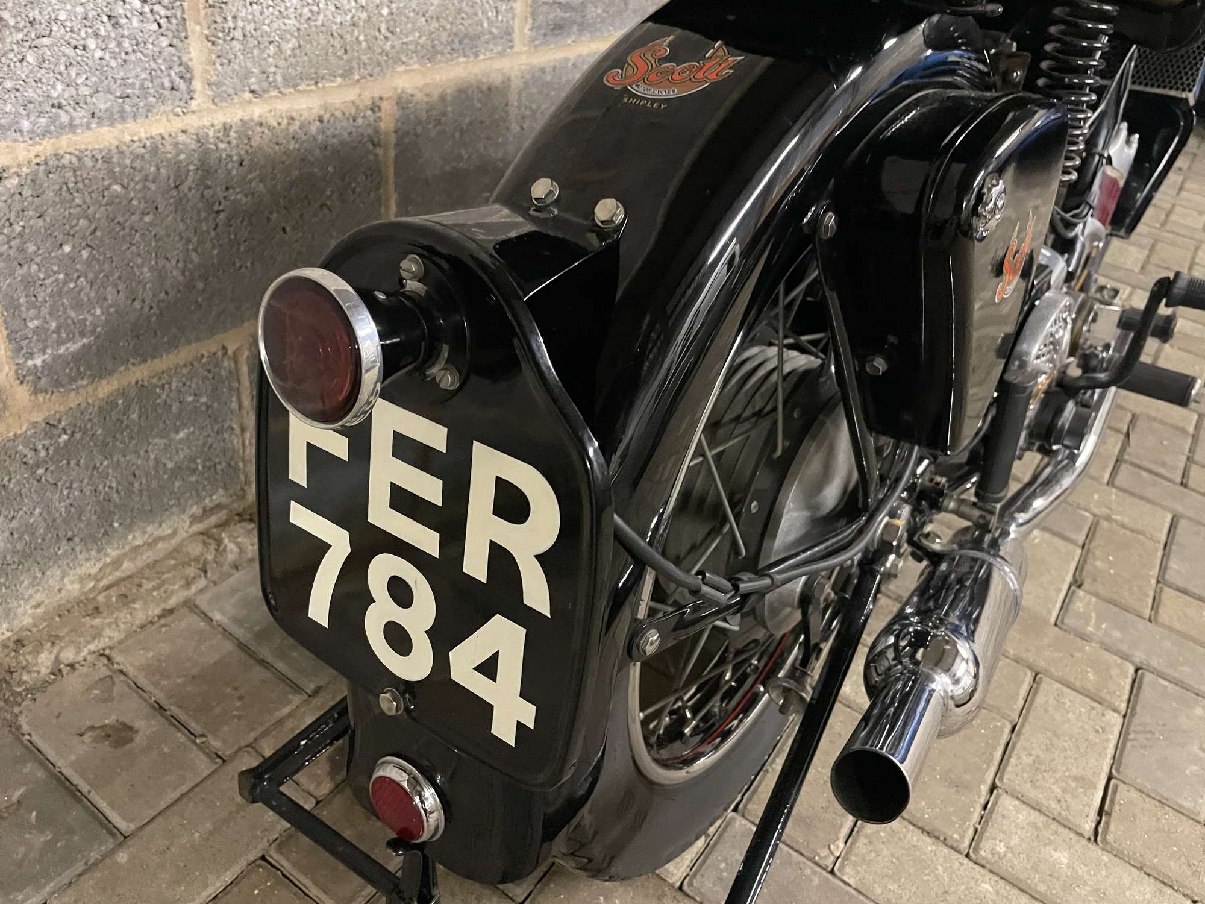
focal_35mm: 26
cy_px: 452
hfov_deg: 67.3
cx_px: 602
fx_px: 905
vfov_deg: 53.1
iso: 800
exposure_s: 1/25
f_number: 1.6
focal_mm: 4.2
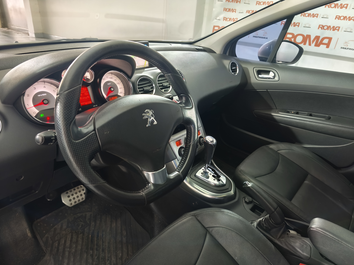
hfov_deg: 73.9
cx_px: 177
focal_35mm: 23
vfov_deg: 58.9
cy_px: 132
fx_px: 235
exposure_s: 1/25
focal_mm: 5.35
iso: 1250
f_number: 1.7
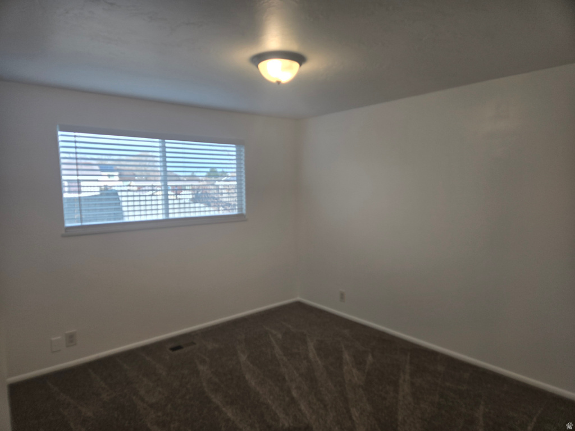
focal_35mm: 23
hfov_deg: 73.9
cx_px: 288
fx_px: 382
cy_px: 216
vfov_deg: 58.9
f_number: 1.8
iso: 50
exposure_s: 1/120
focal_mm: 5.4
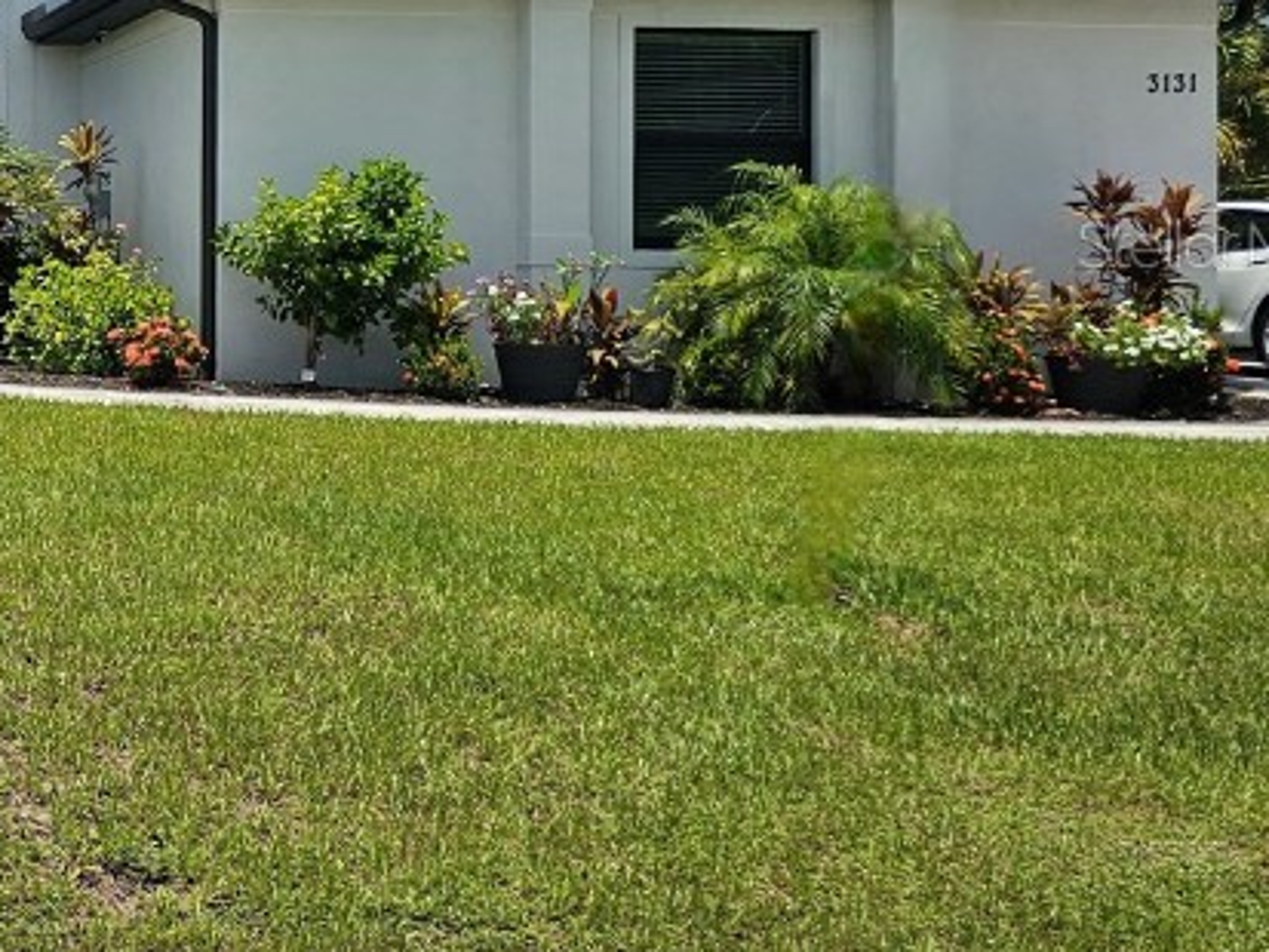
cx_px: -206
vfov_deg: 25.4
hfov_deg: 29.6
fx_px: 2090
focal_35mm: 57
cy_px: 243
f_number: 1.7
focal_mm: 6.3
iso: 10
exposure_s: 1/1667
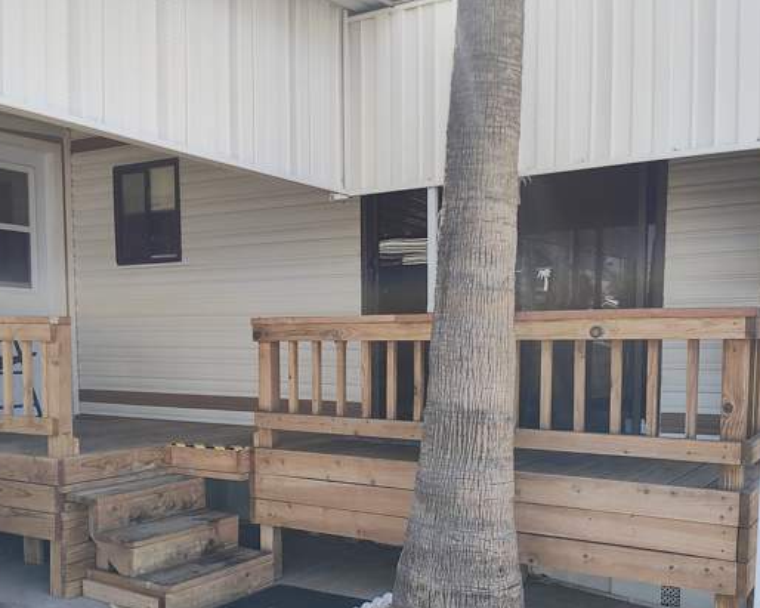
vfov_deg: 38.6
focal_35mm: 38
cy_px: 417
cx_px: 355
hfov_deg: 47.9
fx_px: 855
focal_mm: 4.15
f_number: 1.5
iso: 100
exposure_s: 1/710
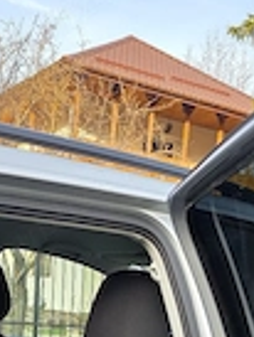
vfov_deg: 25.3
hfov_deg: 22.0
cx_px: 123
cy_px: 428
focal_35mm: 67
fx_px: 654
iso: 40
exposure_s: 1/182
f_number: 1.7
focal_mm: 6.3
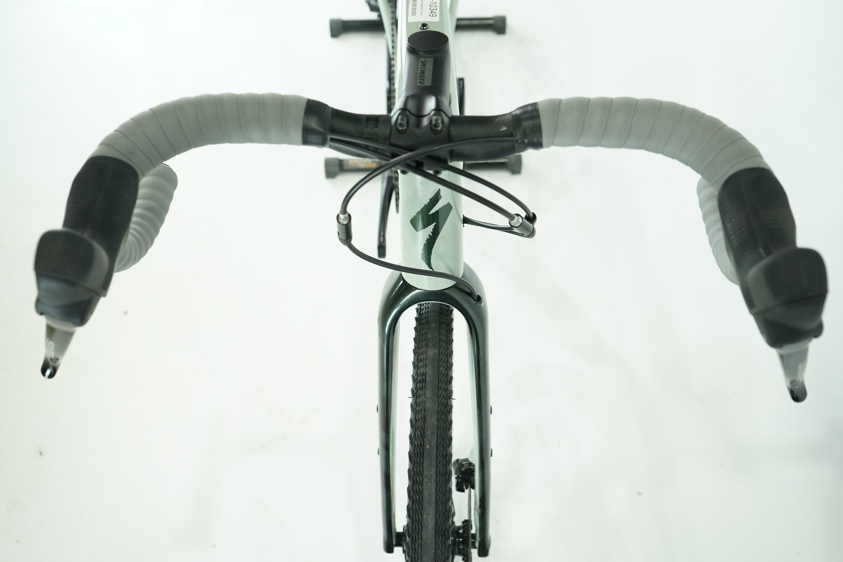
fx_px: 796
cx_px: 422
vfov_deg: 38.9
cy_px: 281
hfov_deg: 55.8
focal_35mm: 34
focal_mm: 34
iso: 2500
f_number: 5.6
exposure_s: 1/200
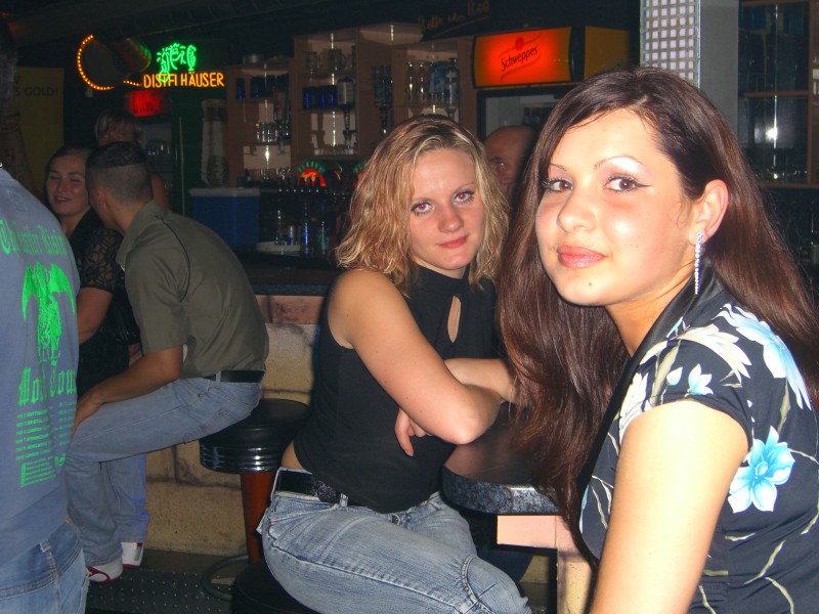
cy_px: 307
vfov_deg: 31.5
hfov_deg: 41.2
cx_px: 410
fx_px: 1088
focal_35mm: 46
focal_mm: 9.5
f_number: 3.1
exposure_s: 1/60
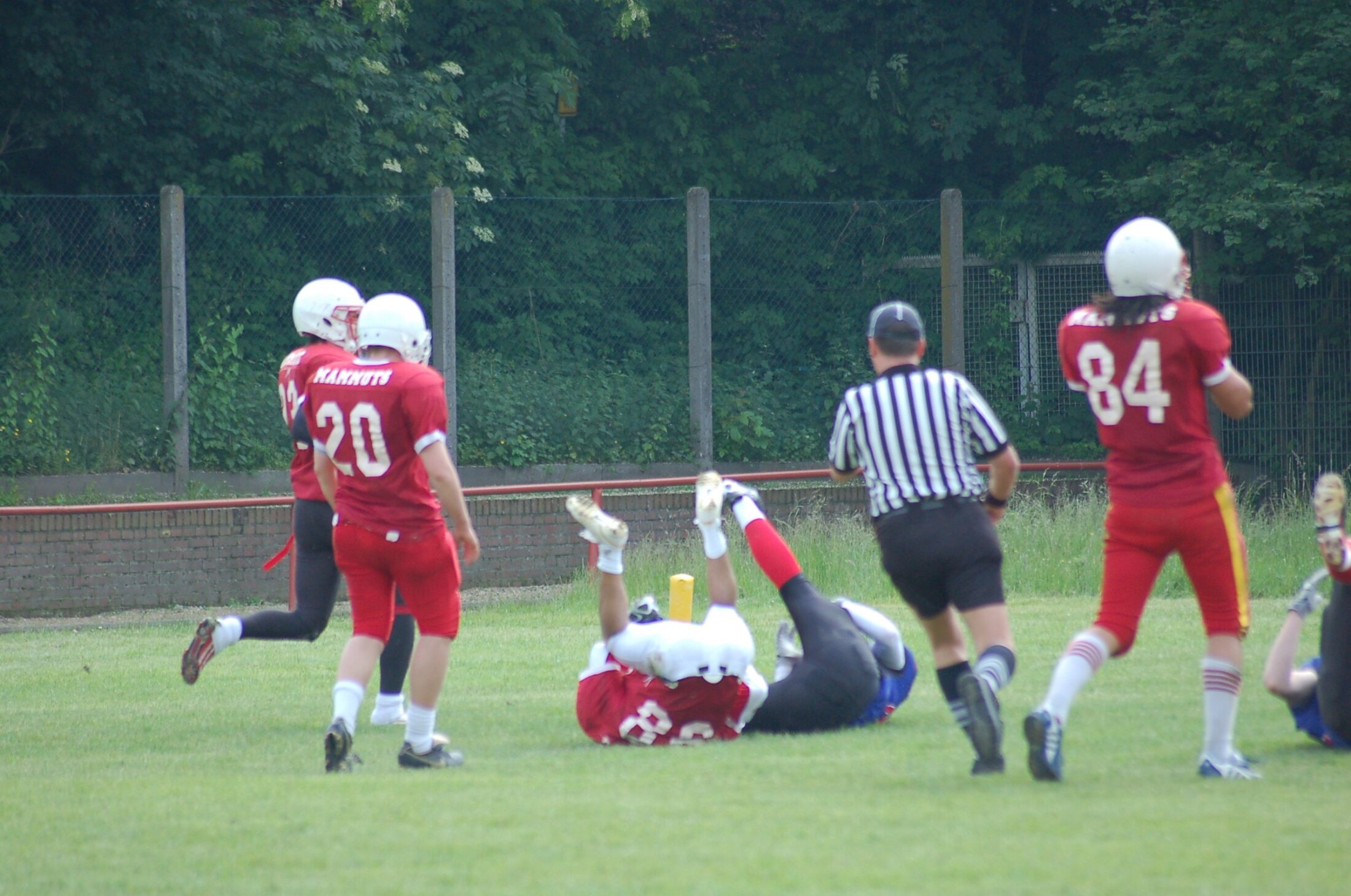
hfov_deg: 6.3
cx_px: 676
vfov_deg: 4.1
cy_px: 448
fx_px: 12361
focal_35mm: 330
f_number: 5.3
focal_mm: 220
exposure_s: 1/500
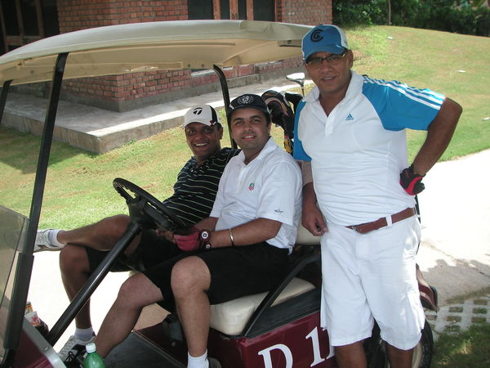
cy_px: 184
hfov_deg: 49.0
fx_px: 538
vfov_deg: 37.7
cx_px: 245
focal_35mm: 38
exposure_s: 1/180
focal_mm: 6.3
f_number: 3.3
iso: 50
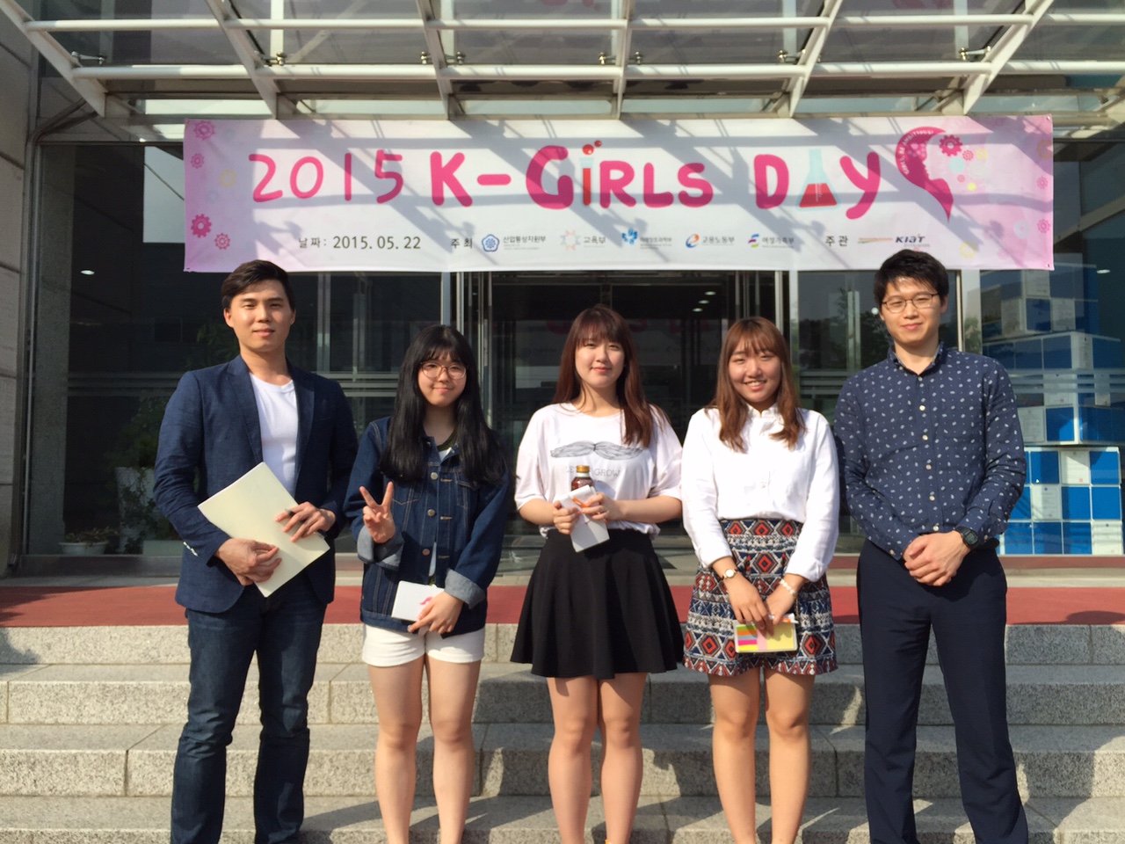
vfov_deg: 48.2
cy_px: 422
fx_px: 942
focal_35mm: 29
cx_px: 562
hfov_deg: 61.7
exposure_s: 1/1412
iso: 32
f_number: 2.2
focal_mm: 4.15
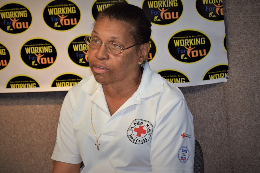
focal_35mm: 82
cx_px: 130
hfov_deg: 24.6
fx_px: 596
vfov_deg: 16.5
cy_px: 86
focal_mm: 55
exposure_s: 1/60
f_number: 5.6
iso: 800
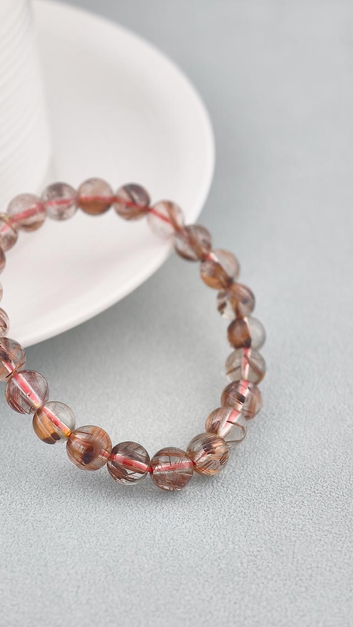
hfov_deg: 13.0
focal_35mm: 93
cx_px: 121
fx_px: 1547
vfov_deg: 22.9
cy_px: 313
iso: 125
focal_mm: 22.48
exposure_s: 1/160
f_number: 2.67
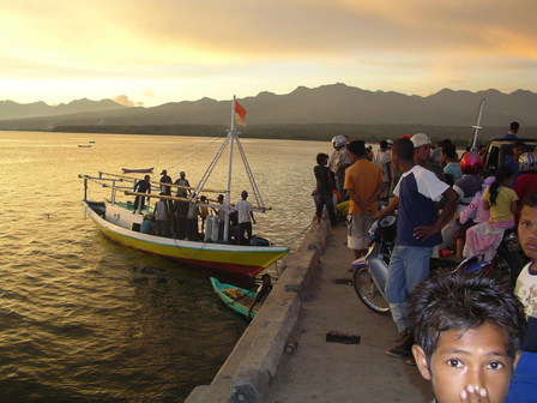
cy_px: 202
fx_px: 574
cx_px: 268
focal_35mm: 37
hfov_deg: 50.1
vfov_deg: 38.7
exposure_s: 1/60
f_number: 2.8
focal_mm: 5.7
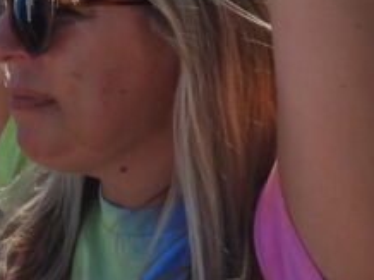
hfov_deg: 13.7
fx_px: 1522
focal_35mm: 141
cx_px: -62
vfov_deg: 10.0
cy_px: -201
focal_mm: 5.4
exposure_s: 1/1250
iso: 100
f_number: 3.2
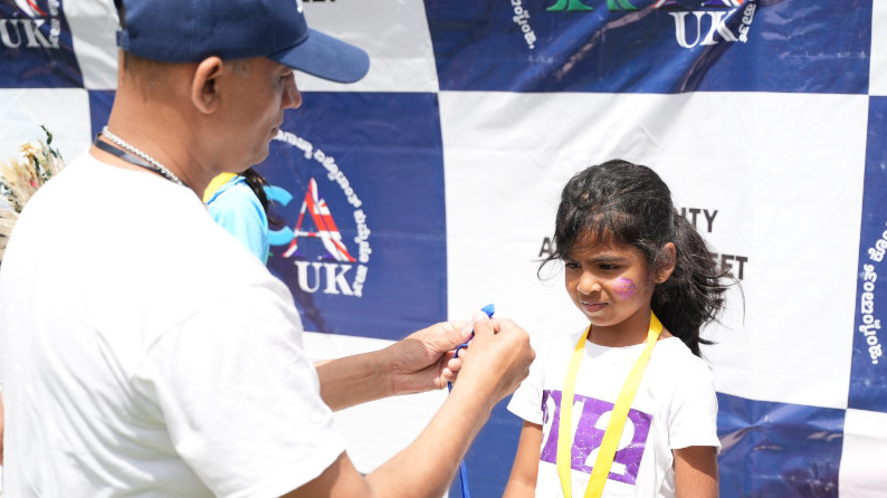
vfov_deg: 20.4
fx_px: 1383
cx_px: 486
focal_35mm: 59
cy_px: 282
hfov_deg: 35.5
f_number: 2.8
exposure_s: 1/4000
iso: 250
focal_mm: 43.6
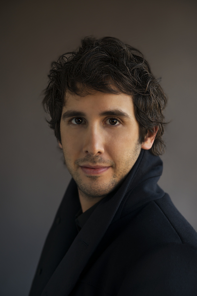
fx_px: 574
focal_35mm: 70
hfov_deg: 19.5
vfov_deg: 28.8
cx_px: 98
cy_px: 148
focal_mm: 70
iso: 200
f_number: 4
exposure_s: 1/100
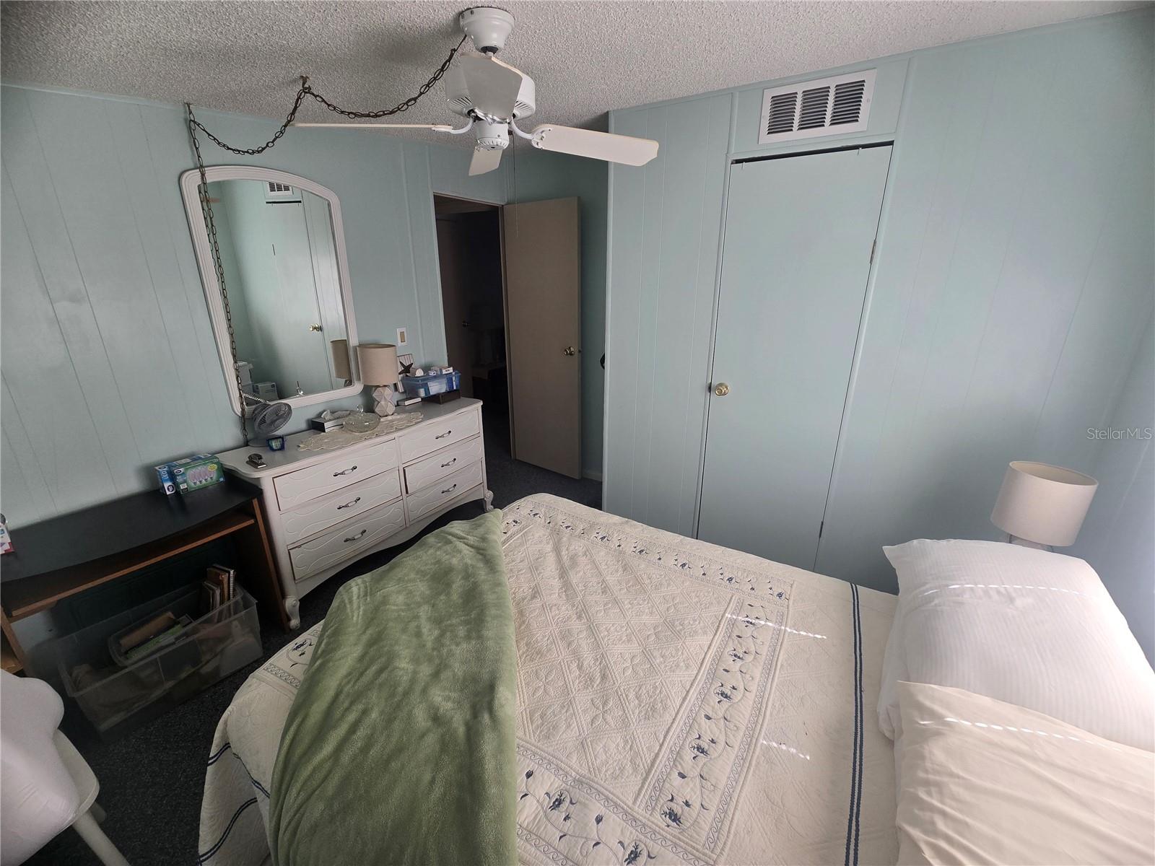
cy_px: 433
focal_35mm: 13
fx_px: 434
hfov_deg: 106.2
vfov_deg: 89.9
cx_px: 578
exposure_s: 1/120
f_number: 2.2
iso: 50
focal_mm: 2.2
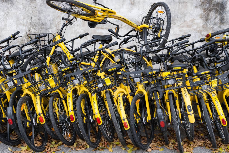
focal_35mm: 38
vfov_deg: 35.0
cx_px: 107
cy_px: 79
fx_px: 242
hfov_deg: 50.7
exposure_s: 1/200
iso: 400
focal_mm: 35
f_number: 7.1
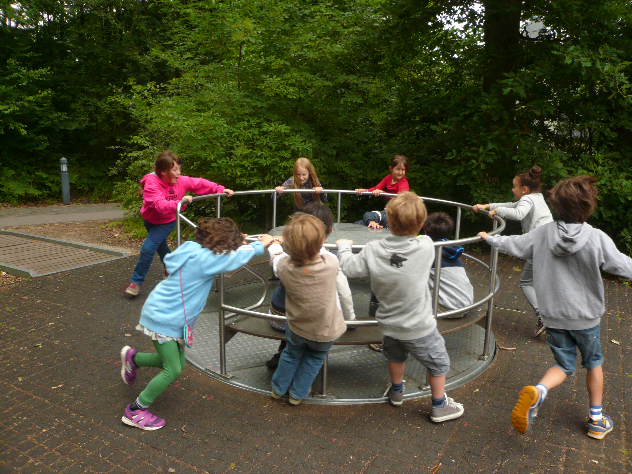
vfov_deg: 49.7
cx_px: 316
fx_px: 511
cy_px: 237
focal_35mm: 28
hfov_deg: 63.4
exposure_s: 1/250
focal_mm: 4.6
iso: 100
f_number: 2.8
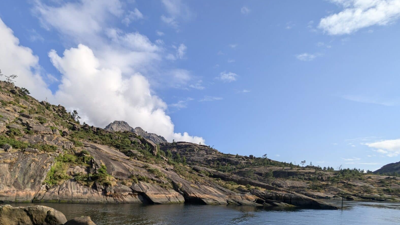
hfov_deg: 94.0
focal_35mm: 17
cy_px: 192
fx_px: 180
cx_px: 150
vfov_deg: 57.2
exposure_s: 1/3268
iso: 54
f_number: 1.7
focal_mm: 2.02
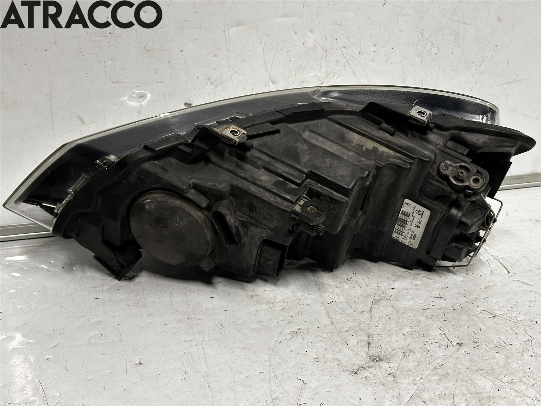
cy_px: 203
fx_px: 750
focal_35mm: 48
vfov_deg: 30.3
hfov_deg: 39.7
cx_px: 270
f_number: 1.78
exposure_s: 1/50
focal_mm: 6.86
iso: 125
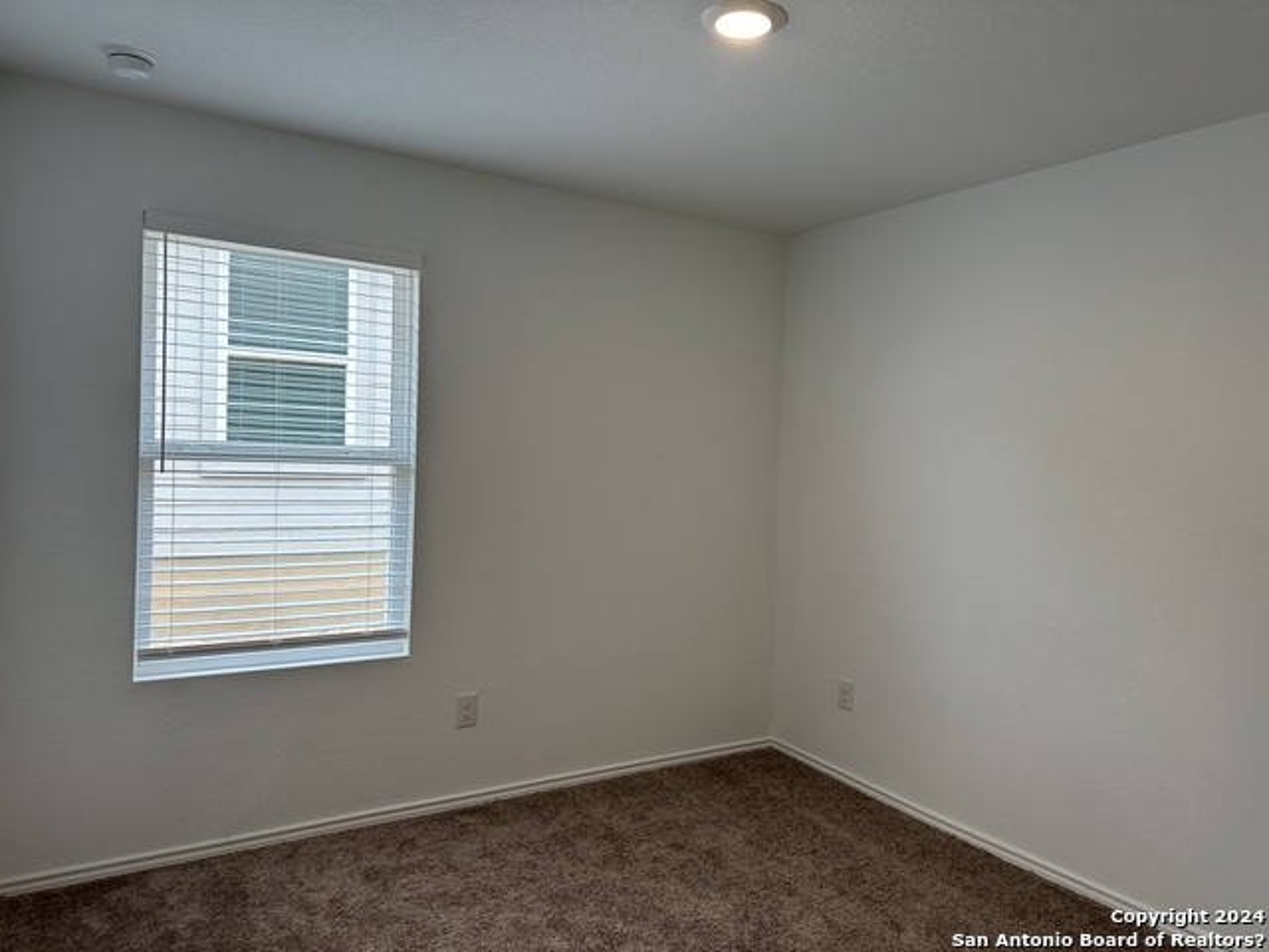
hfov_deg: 71.6
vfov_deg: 56.8
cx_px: 634
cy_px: 476
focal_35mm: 24
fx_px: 880
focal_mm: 6.86
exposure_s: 1/163
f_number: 1.78
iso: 80
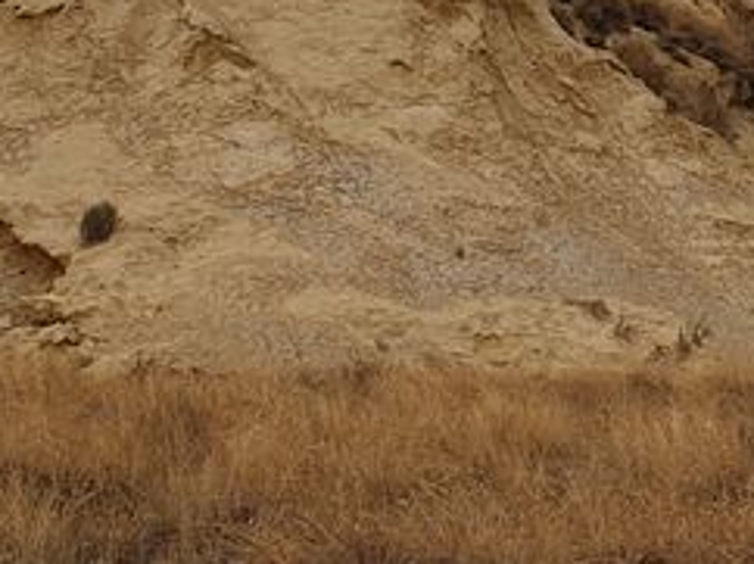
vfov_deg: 16.5
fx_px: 1871
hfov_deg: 19.1
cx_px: 1221
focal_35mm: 86
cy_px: -93
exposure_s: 1/1387
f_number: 2.4
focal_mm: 4.3
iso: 50
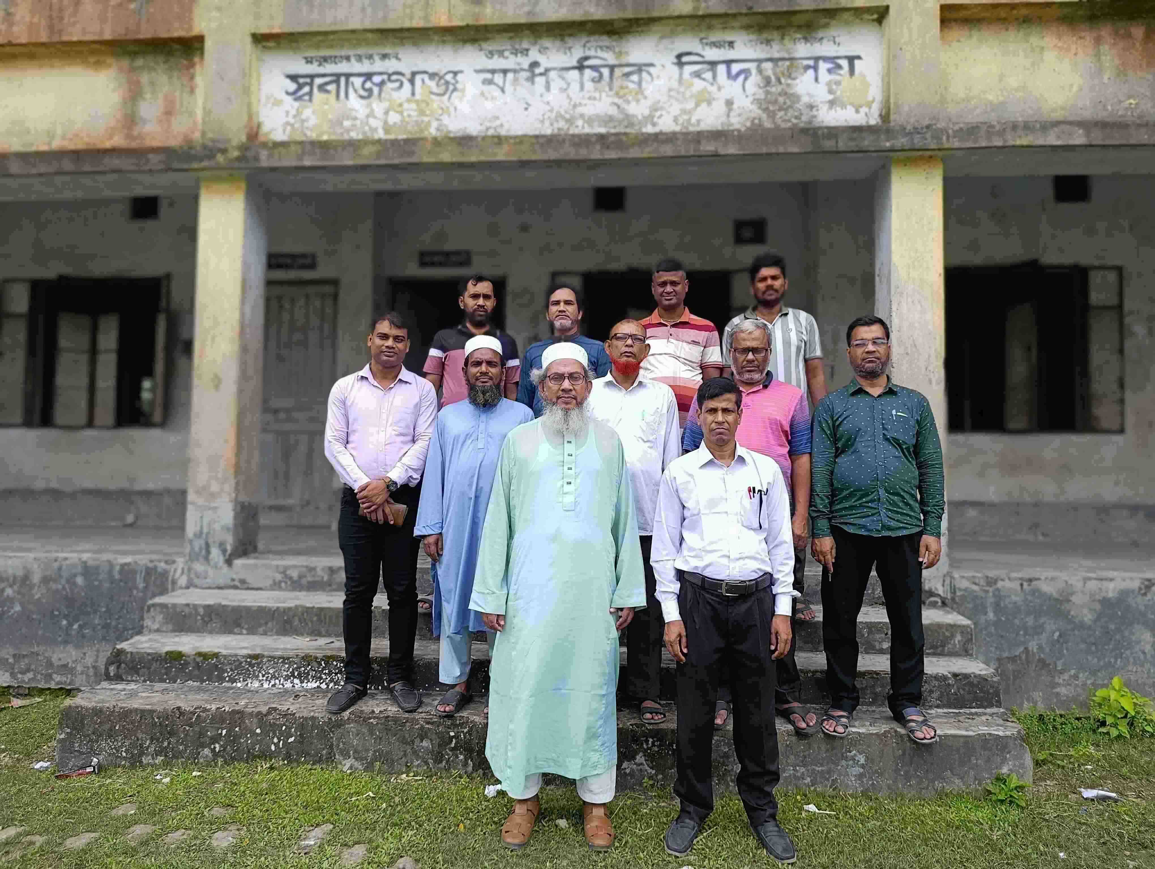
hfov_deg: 73.8
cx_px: 578
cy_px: 434
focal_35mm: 23
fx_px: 769
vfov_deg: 59.0
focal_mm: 6.11
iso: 50
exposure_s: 1/265
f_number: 1.65
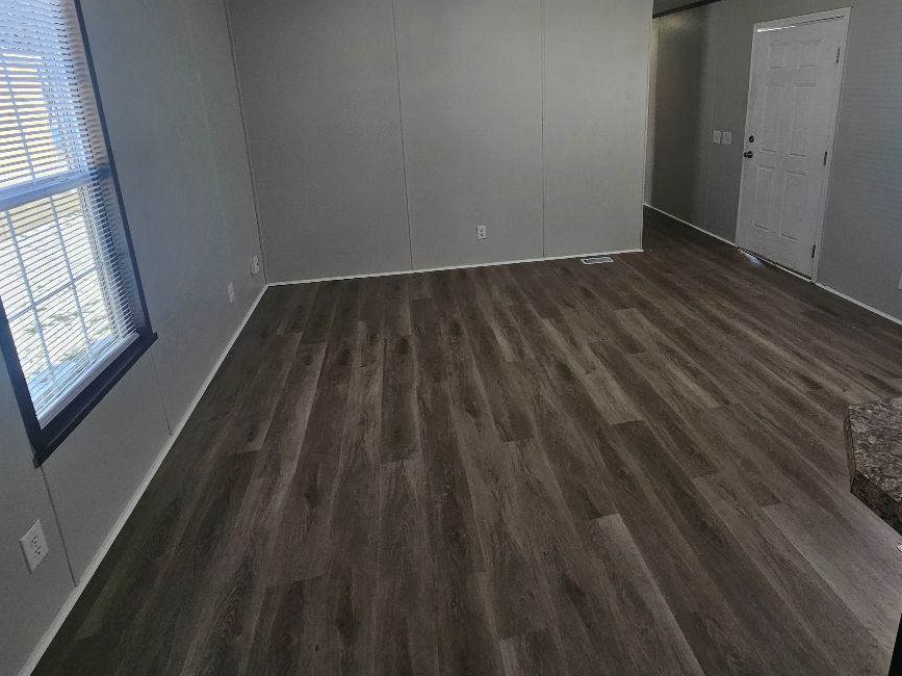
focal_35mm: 18
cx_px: 509
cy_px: 213
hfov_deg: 87.3
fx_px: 469
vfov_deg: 69.1
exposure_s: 1/207
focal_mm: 2.2
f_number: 2.2
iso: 125
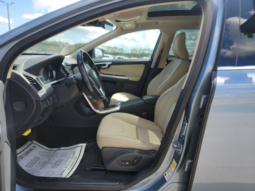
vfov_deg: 56.8
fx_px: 177
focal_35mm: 24
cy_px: 96
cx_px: 128
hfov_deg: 71.6
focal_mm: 6.7
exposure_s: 1/362
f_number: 1.8
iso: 50
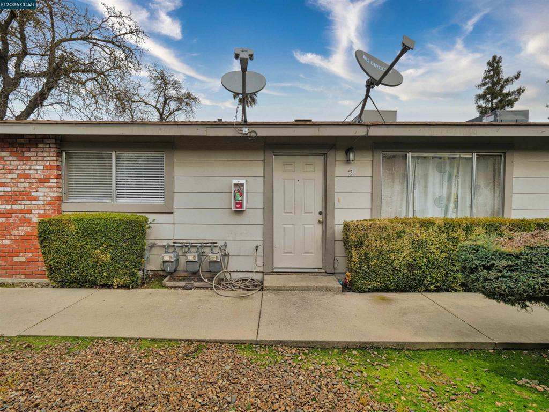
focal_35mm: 14
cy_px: 206
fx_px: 222
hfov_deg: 102.1
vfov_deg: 85.7
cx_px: 274
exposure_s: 1/125
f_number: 8
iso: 125
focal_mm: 7
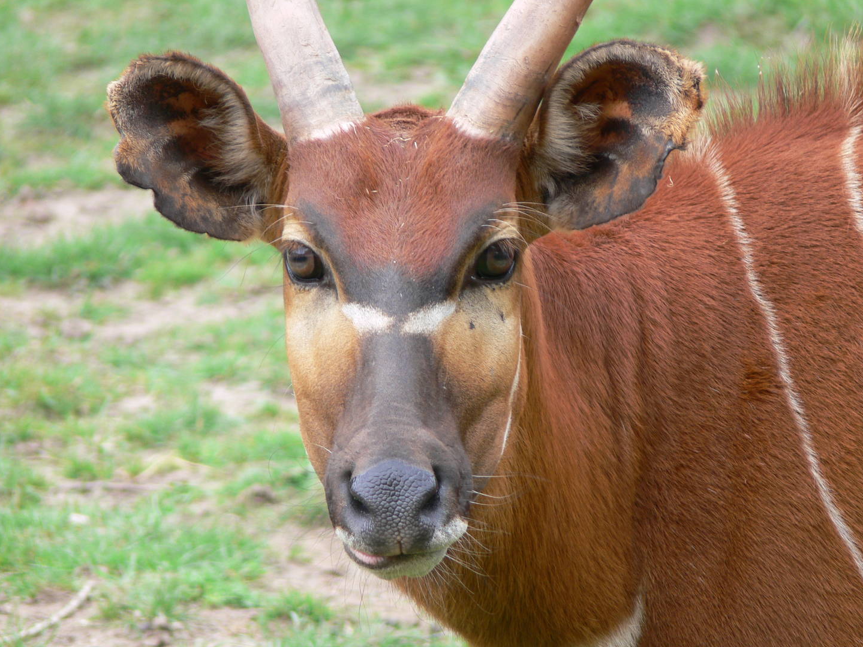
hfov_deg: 4.2
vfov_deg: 3.2
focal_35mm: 467
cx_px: 417
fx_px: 11642
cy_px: 350
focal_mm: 88.8
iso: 80
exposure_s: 1/60
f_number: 4
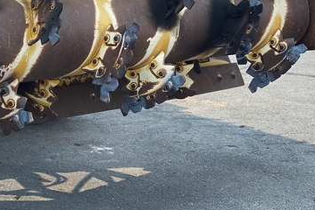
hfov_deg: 17.3
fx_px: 1023
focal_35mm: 117
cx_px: 37
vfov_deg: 11.6
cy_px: 30
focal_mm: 6
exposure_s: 1/350
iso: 20
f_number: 2
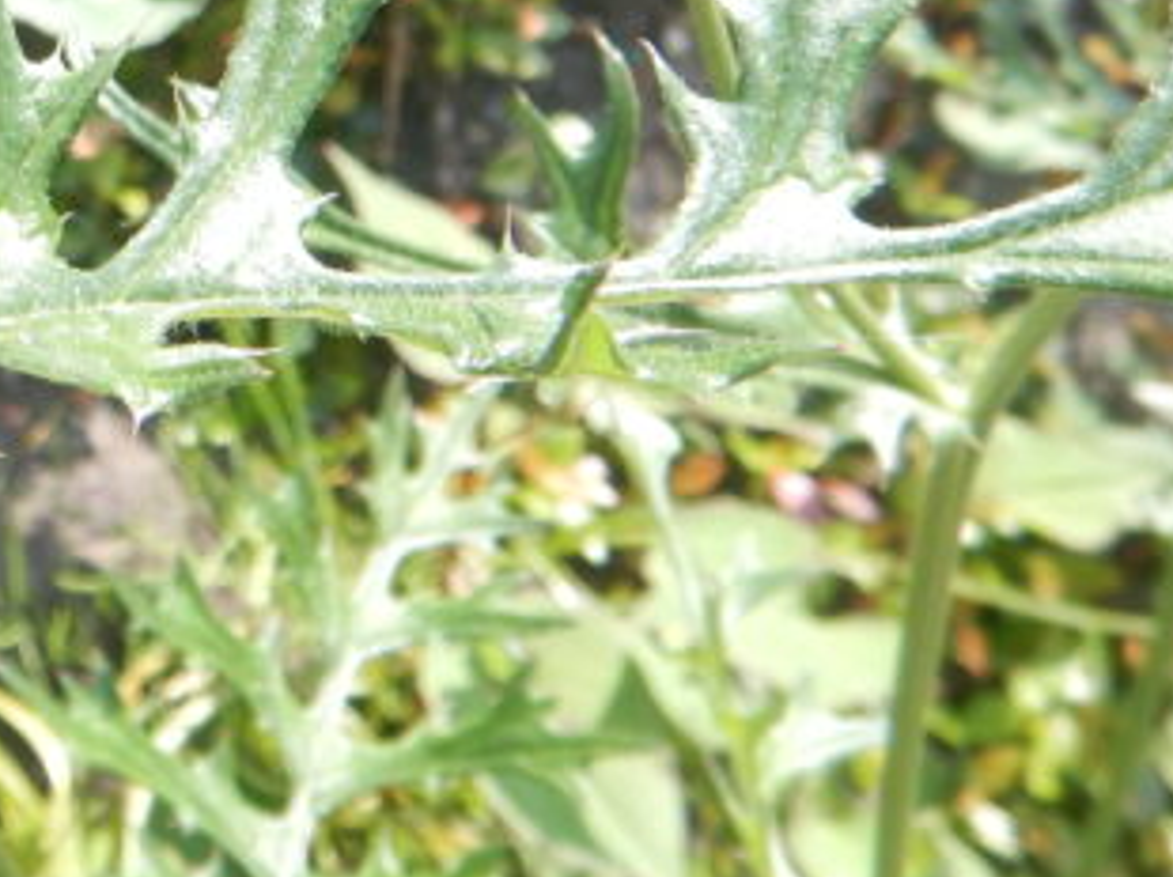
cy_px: 26
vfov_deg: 22.8
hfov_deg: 27.8
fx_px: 2099
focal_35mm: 62
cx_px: -193
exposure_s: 1/320
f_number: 2.8
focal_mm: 4.3
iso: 125
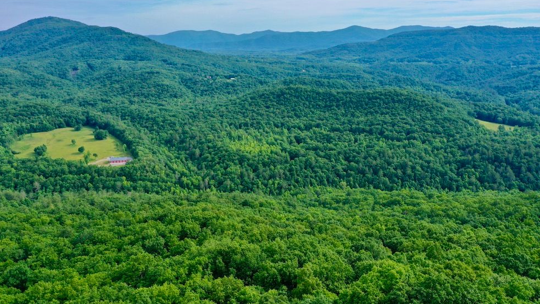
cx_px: 275
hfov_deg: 64.3
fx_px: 430
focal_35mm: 30
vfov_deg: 38.9
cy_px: 141
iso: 100
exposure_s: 1/100
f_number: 6.3
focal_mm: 10.26
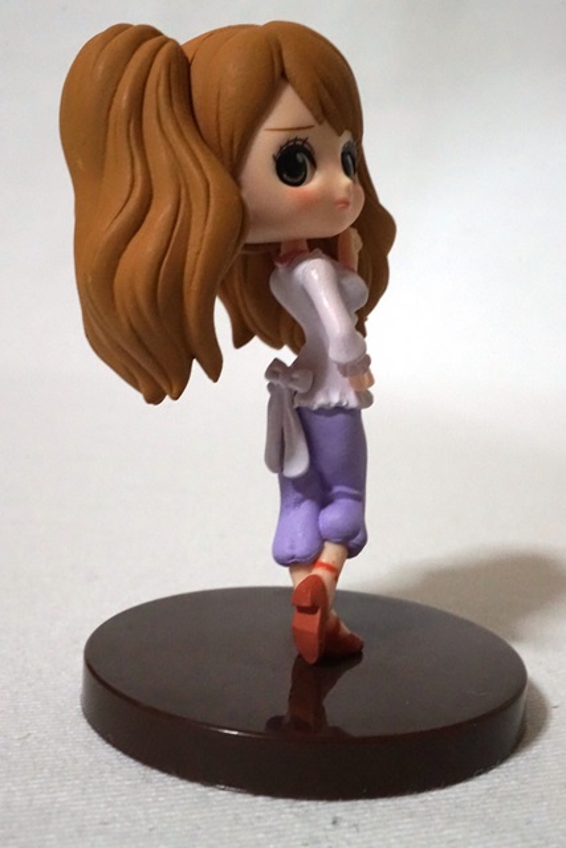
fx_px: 1061
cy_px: 424
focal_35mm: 45
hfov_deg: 29.9
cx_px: 283
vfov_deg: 43.6
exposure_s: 1/15
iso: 3200
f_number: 18
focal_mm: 30
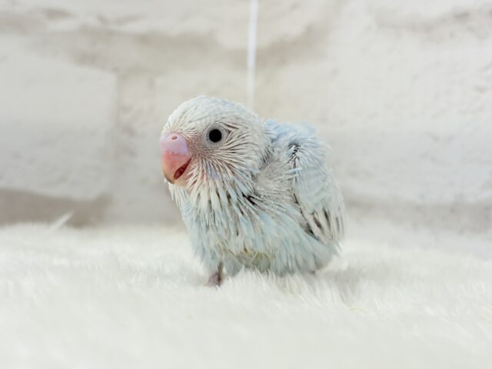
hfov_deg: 36.8
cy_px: 184
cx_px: 246
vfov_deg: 28.0
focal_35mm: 52
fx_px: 739
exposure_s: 1/100
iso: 80
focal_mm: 5.96
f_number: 1.6
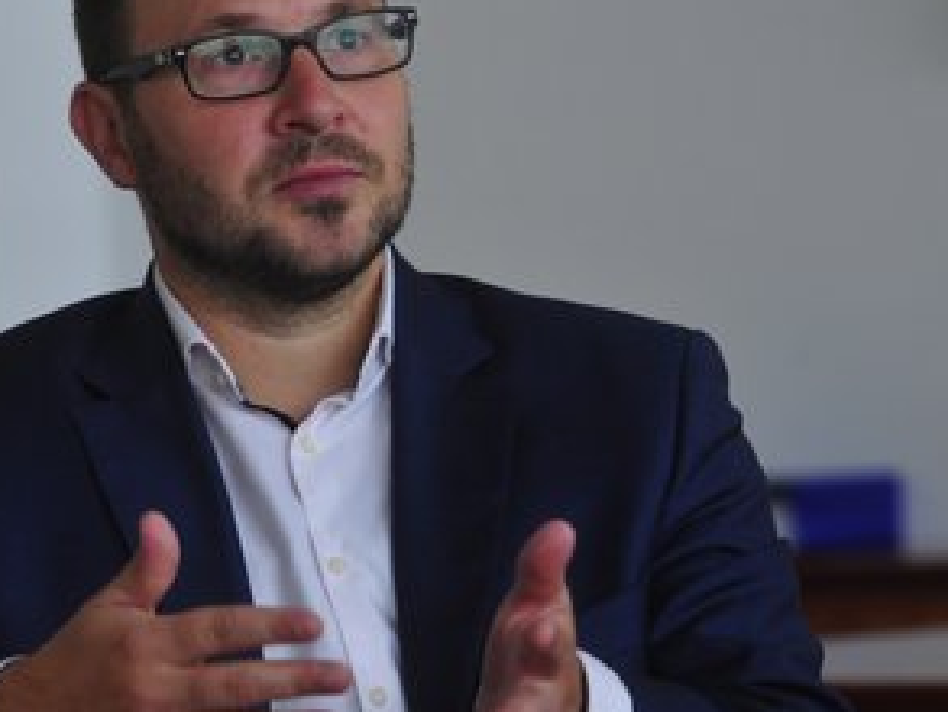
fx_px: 2247
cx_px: 272
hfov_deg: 23.6
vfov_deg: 18.0
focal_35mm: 82
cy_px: 291
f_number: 4
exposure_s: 1/125
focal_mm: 50
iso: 1600
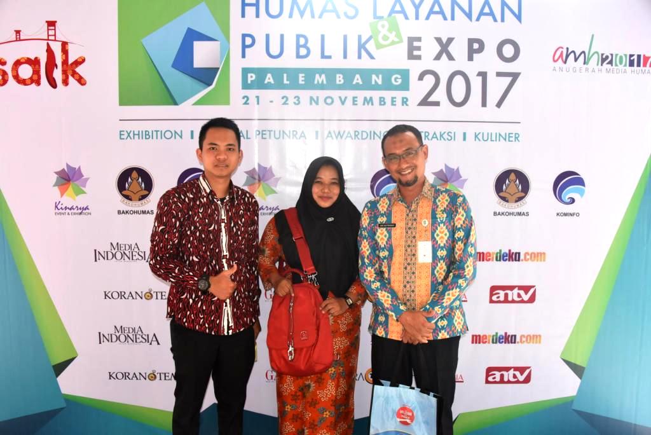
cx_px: 326
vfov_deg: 41.2
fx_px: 579
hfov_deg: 58.7
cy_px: 218
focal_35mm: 32
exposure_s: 1/160
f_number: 6.3
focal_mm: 32
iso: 2500
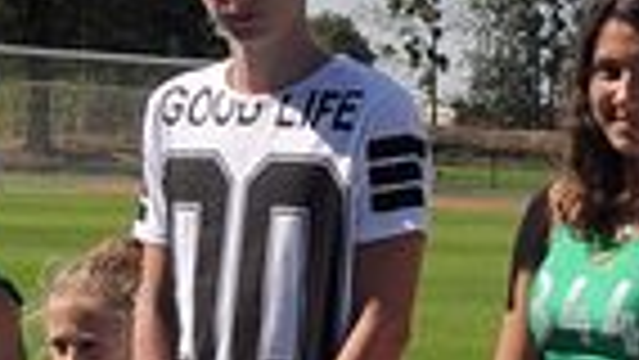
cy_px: 632
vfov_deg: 5.8
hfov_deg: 9.9
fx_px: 3509
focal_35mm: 207
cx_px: 1125
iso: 400
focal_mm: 22
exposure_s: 1/500
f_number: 11
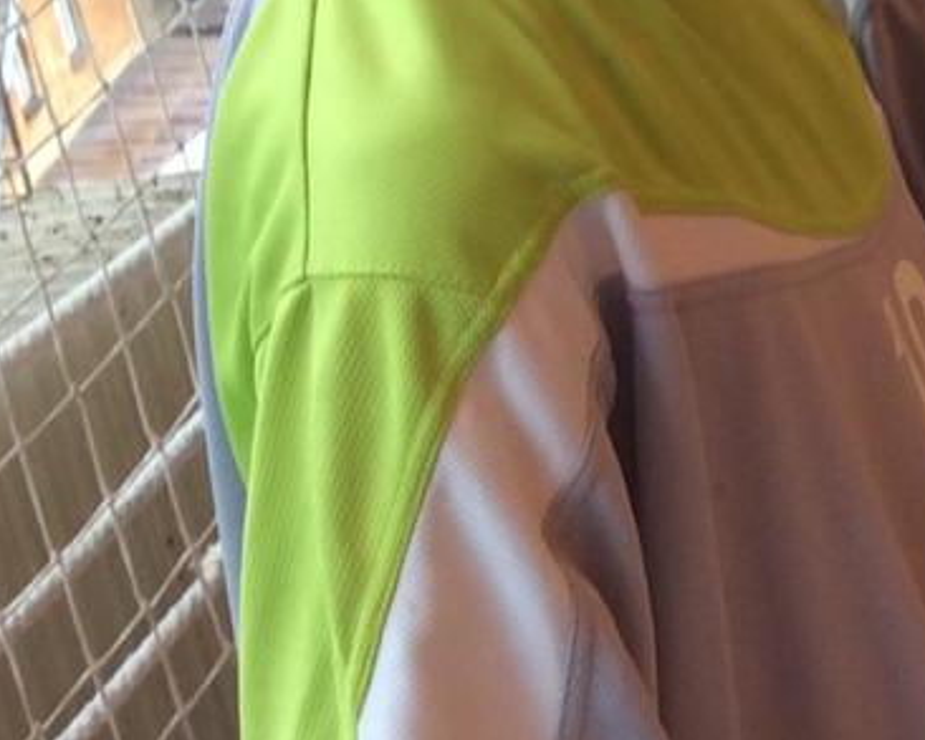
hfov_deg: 16.3
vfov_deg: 13.2
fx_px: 3122
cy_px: -135
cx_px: 1036
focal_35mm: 114
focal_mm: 3.3
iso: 32
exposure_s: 1/33
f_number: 2.4
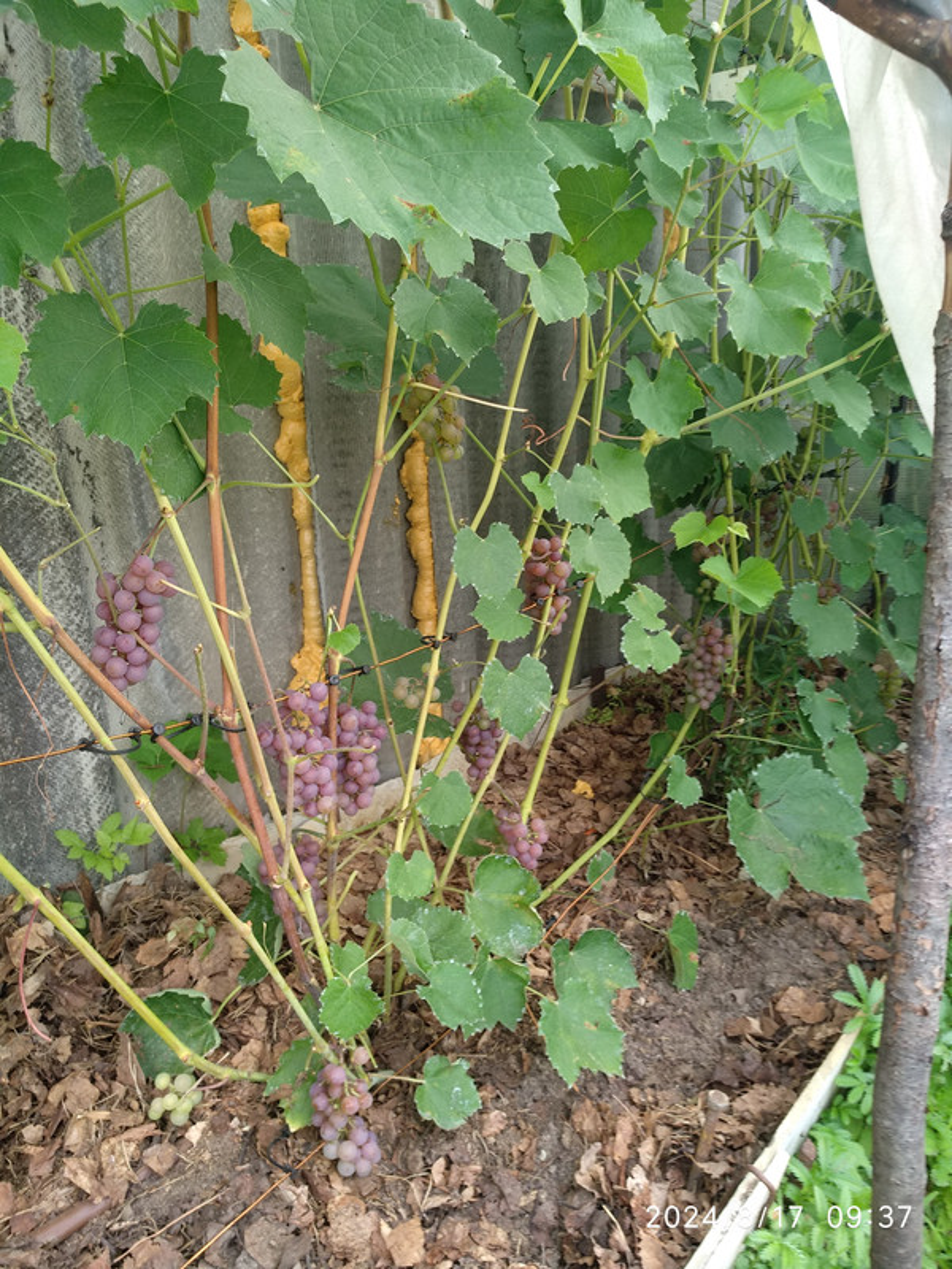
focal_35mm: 22
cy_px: 634
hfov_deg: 61.1
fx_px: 807
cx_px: 476
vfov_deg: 76.4
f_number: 2.2
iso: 160
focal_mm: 3.81
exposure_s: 1/100
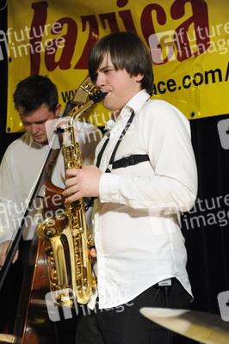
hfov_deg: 18.9
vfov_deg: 28.1
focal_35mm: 72
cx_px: 114
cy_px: 172
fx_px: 688
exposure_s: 1/40
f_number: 4.5
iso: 6400
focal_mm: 72
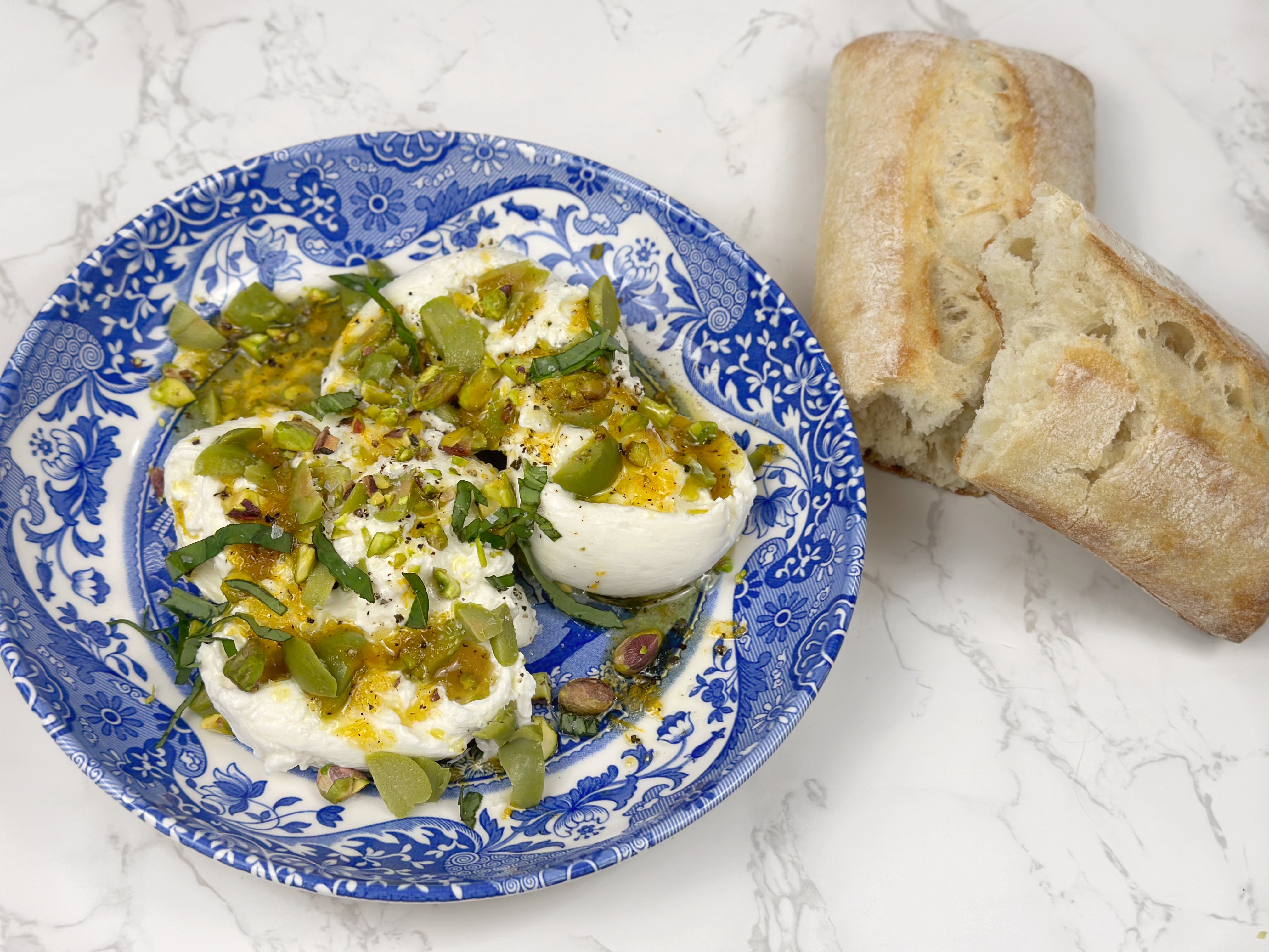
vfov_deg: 30.3
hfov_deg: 39.7
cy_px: 476
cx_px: 634
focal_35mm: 48
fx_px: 1760
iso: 80
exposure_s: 1/587
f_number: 1.78
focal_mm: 6.86
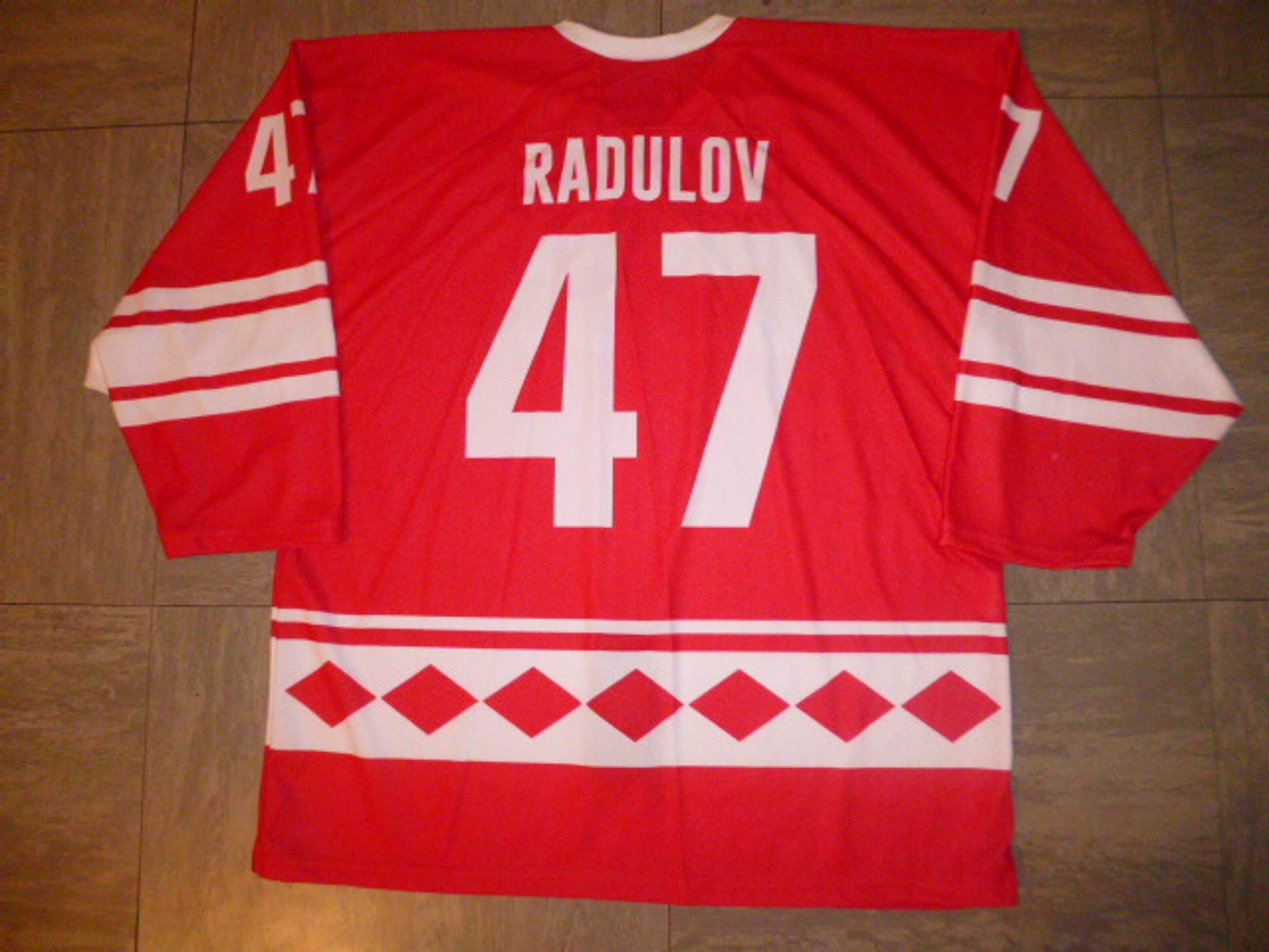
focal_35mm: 24
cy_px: 476
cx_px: 634
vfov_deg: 56.8
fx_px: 880
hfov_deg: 71.6
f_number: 2.8
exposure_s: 1/60
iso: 800
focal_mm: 4.3
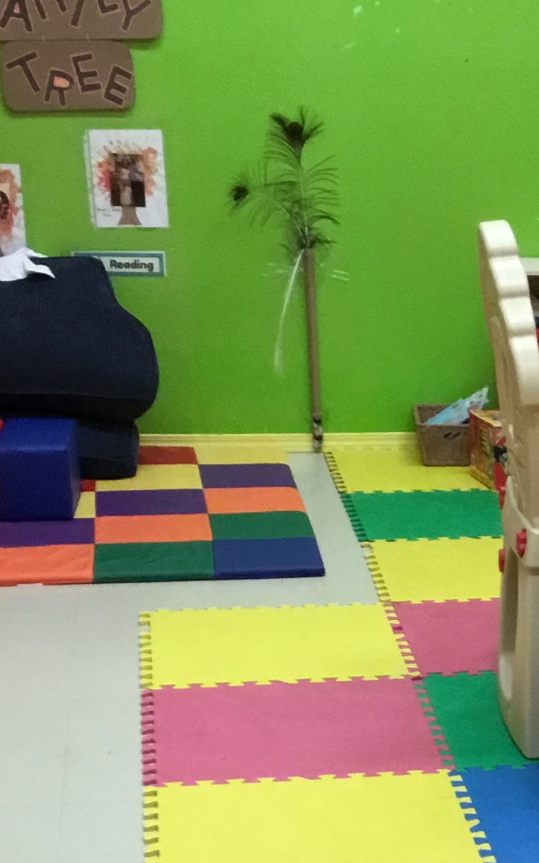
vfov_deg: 22.6
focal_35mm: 88
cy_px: 879
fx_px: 2068
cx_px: 619
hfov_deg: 14.4
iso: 50
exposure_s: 1/30
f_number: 2.4
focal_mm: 3.3
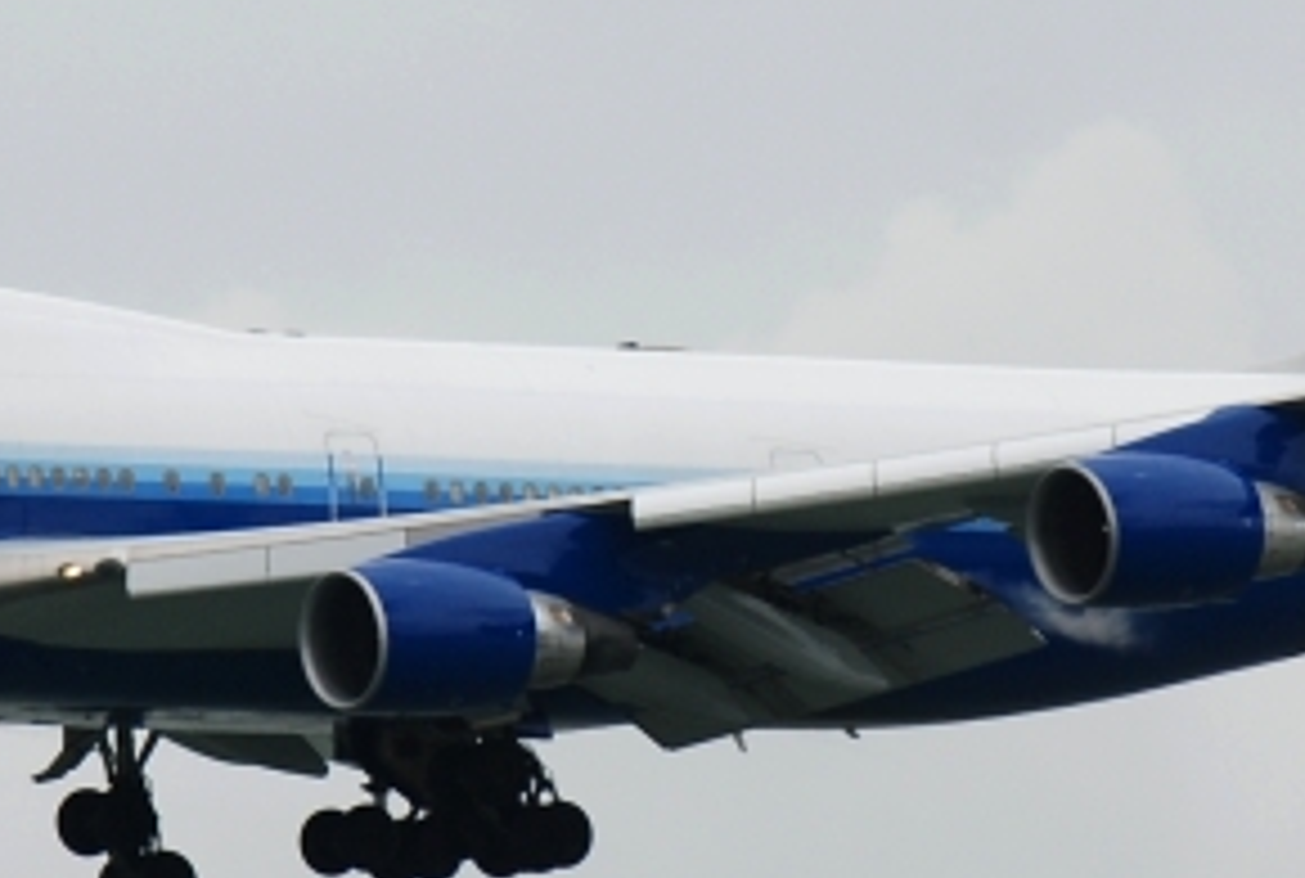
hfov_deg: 2.1
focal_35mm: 993
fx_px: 36089
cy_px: 389
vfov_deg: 1.4
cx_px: 522
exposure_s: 1/800
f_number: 7.1
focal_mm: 240
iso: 200
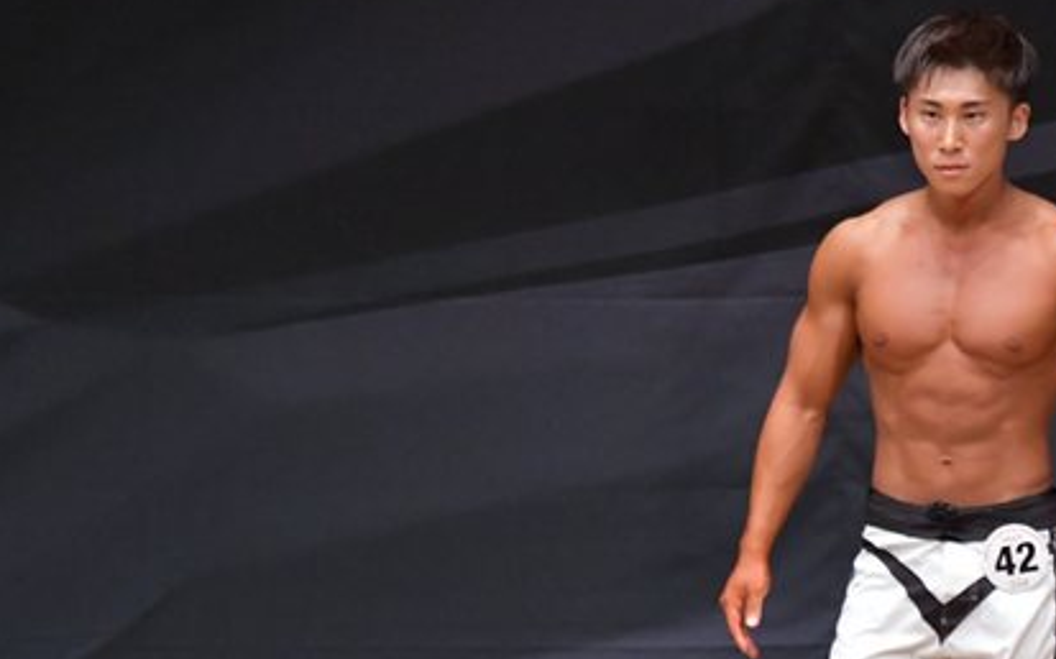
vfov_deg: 2.2
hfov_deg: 3.5
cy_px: 582
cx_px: 899
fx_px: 17323
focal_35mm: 602
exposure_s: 1/400
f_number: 5.6
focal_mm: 210
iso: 6400
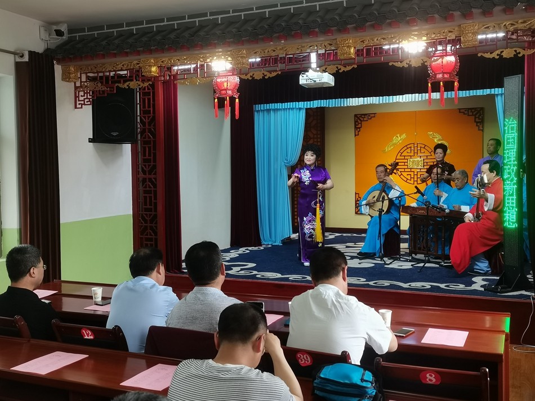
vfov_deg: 38.7
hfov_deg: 50.1
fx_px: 572
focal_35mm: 37
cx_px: 268
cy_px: 200
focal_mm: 5.58
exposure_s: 1/50
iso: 125
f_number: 1.8
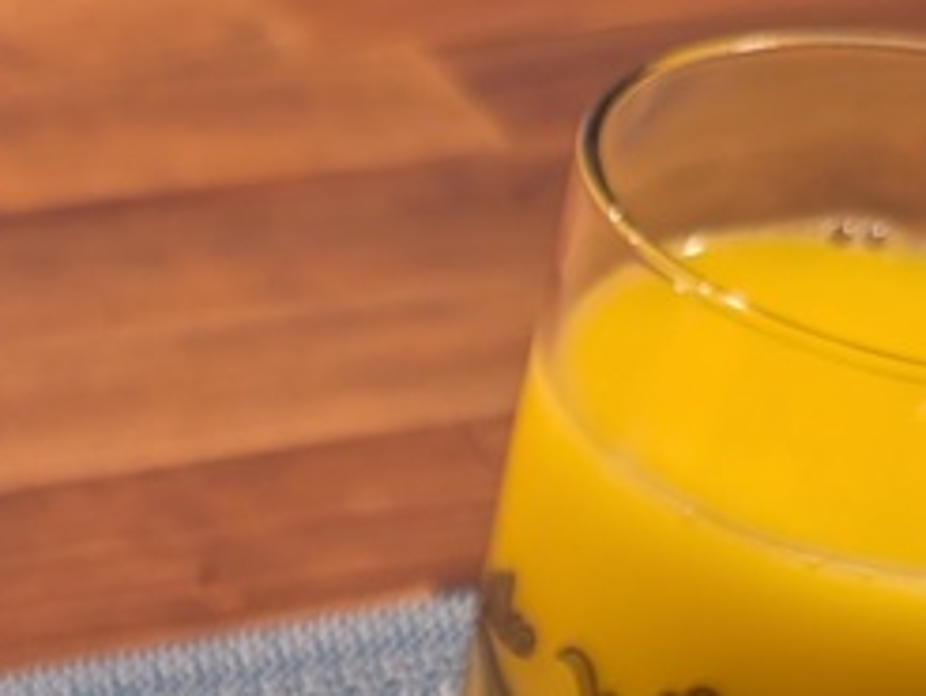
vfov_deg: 12.8
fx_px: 2678
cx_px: -56
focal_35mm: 100
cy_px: 1424
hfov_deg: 18.9
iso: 241
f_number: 1.68
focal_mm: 6.9
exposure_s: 1/60
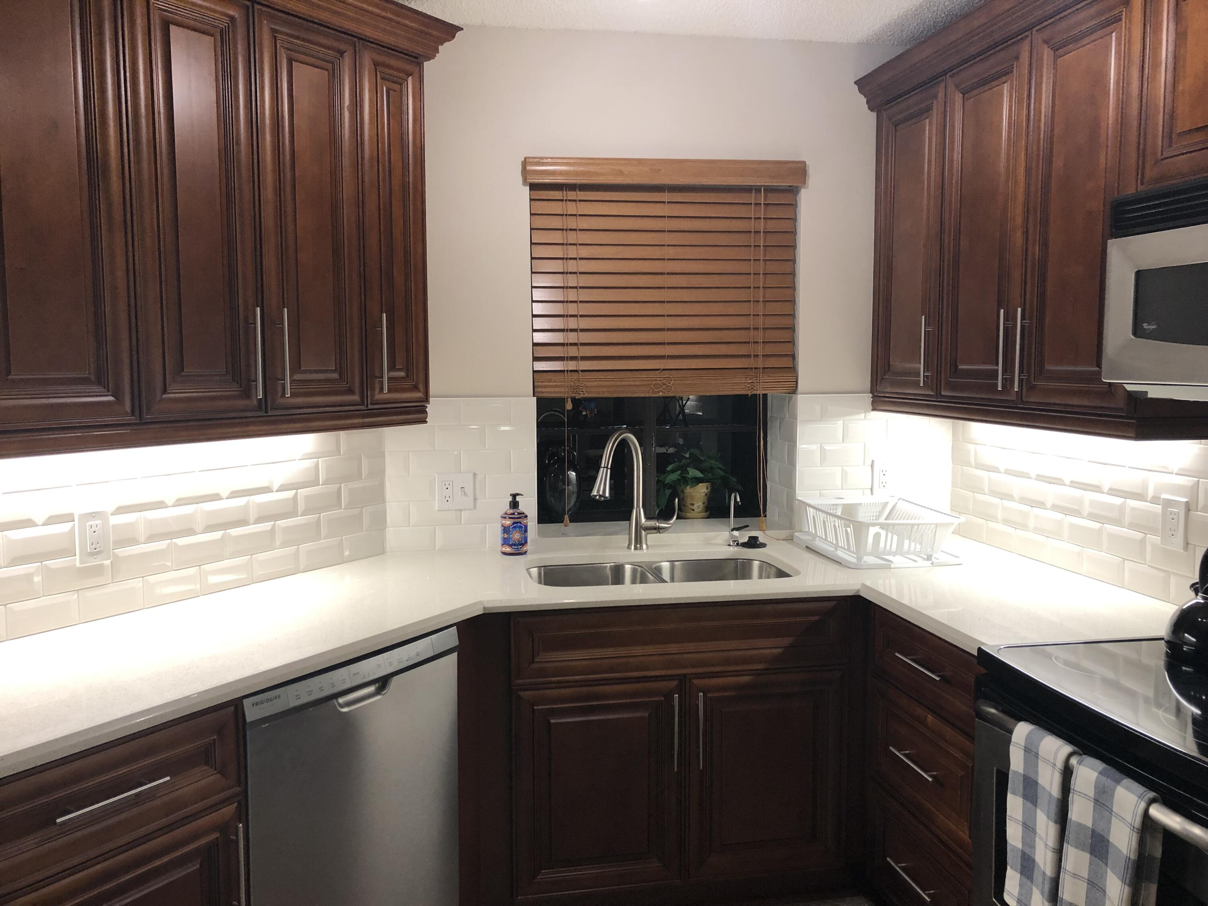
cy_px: 453
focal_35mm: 28
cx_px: 604
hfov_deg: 63.4
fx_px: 977
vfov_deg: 49.7
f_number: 1.8
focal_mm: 3.99
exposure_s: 1/30
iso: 32
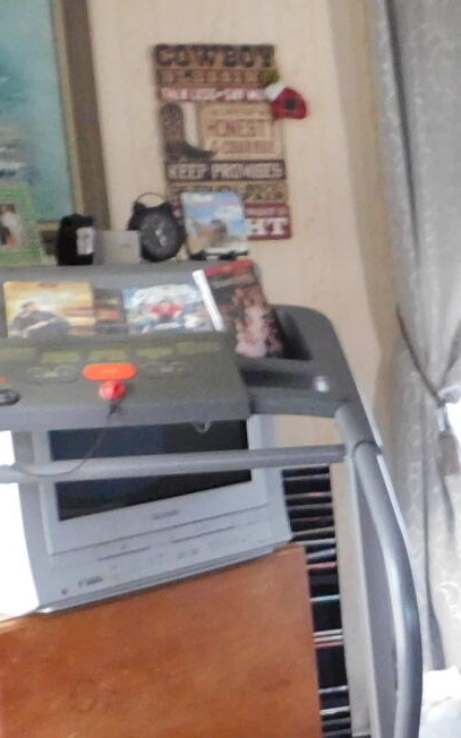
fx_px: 1710
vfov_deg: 23.7
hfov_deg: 13.7
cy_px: 659
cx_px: 828
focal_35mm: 85
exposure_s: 1/15
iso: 400
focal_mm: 4
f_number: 3
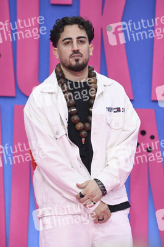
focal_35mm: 160
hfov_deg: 8.6
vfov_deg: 12.8
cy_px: 124
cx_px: 82
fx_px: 1095
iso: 250
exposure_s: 1/250
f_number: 6.3
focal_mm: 160
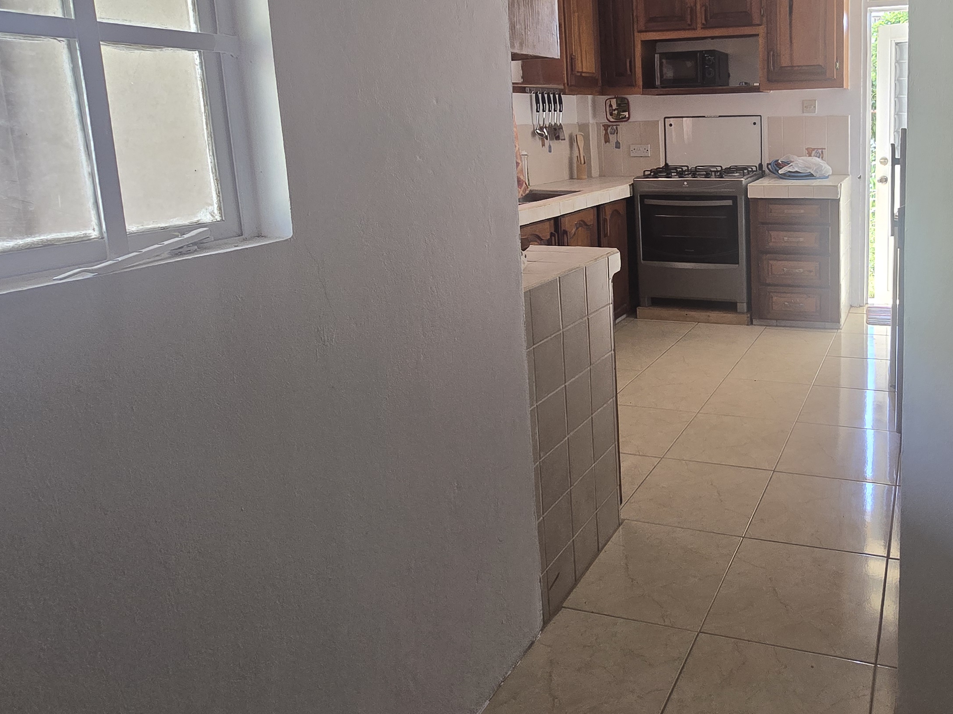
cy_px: 223
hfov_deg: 66.5
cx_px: 731
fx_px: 661
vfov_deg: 55.3
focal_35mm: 24
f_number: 2.2
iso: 80
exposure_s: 1/50
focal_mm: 2.2
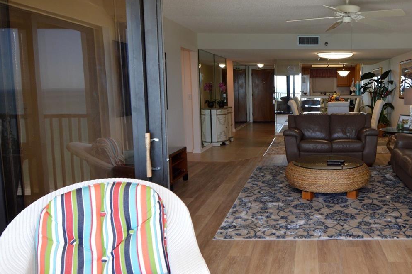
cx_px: 305
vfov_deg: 44.9
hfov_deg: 60.5
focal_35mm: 29
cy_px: 143
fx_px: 332
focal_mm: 12
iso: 400
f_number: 4.5
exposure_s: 1/80
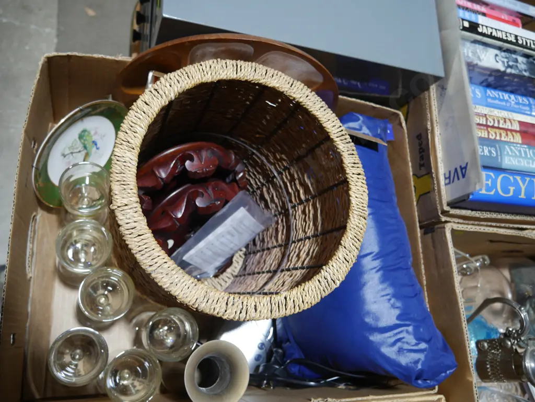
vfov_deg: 49.8
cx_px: 268
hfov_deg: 63.4
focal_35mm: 28
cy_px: 201
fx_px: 433
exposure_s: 1/60
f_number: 3.5
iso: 200
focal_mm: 14
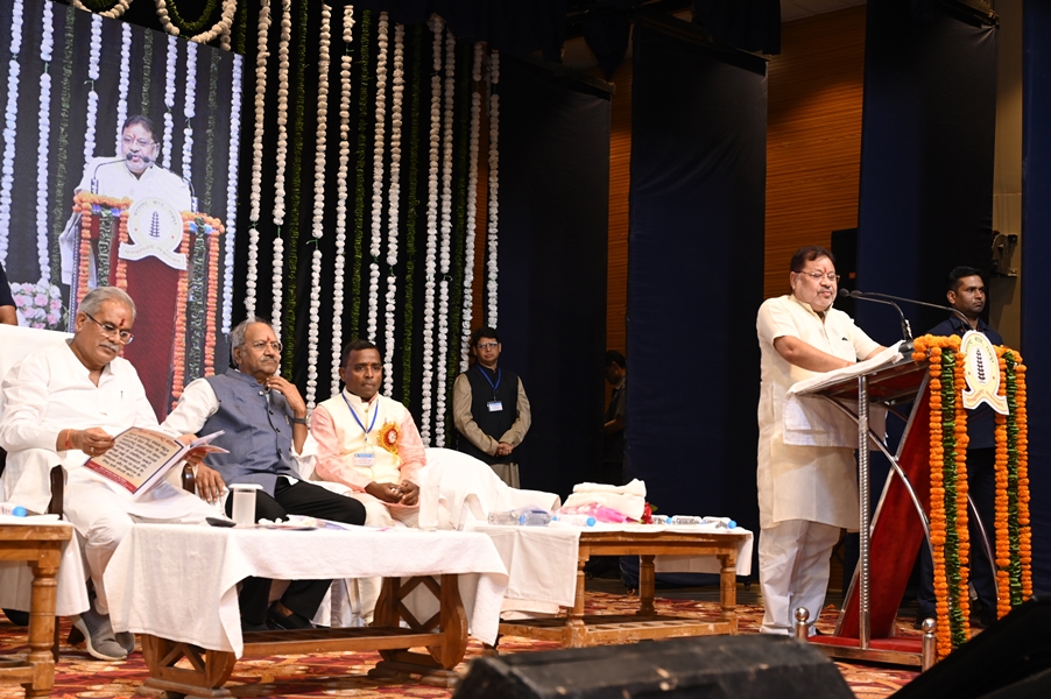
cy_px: 350
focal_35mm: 50
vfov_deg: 27.0
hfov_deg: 39.6
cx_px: 526
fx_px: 1459
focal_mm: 50
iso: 1250
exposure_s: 1/125
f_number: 6.3
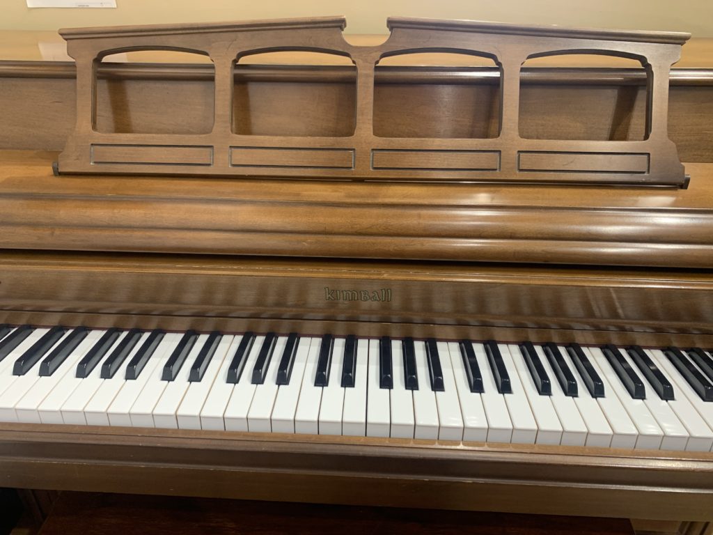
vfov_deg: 53.1
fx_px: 536
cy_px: 268
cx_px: 356
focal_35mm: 26
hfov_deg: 67.3
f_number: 1.8
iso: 100
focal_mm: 4.25
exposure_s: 1/60
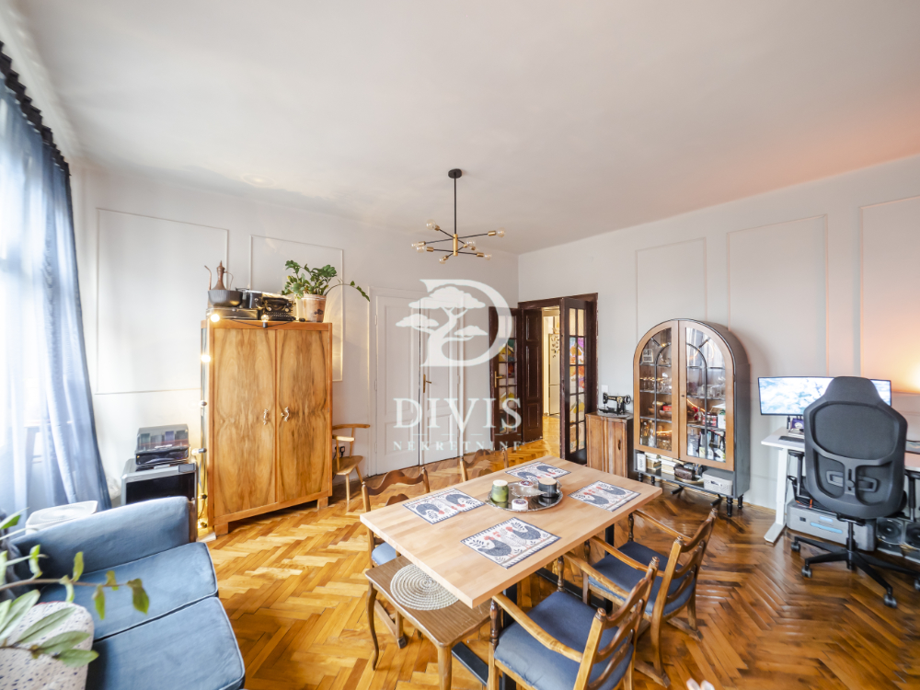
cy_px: 345
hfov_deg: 102.1
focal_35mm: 14
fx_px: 372
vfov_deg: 85.7
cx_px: 460
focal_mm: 7
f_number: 4
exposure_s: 1/3.33
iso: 400
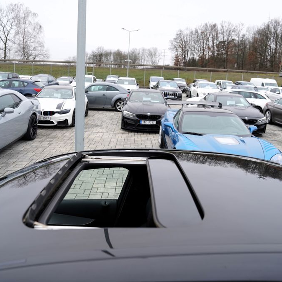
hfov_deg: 52.5
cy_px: 140
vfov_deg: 52.5
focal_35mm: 31
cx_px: 136
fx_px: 286
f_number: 4
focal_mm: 24
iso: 250
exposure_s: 1/160
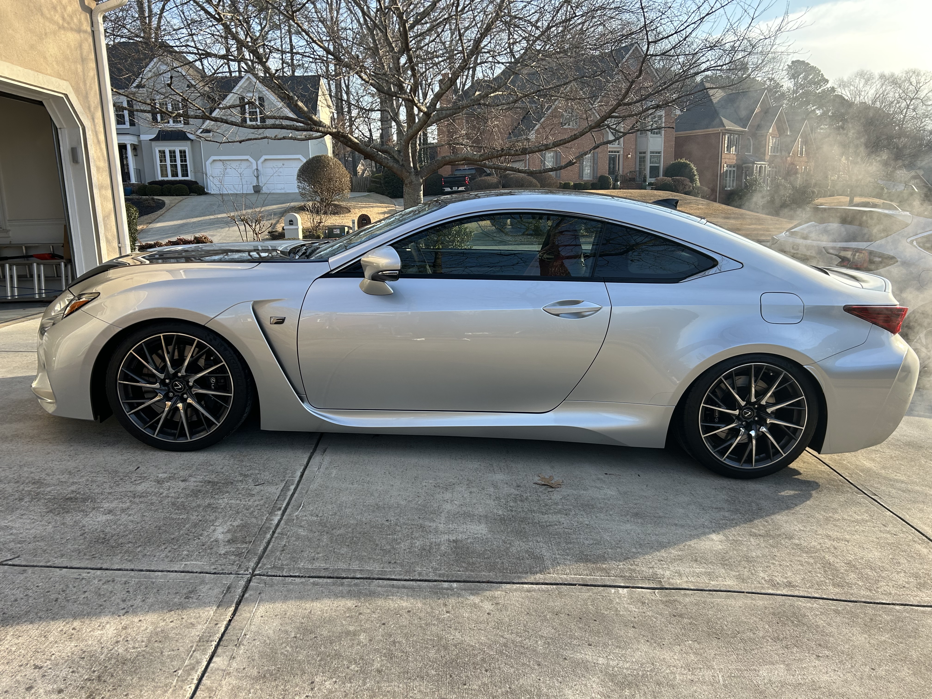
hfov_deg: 67.3
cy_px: 350
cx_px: 466
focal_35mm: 26
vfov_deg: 53.1
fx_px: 700
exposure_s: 1/917
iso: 50
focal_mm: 5.7
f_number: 1.5
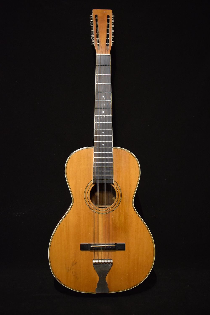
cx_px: 105
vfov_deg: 53.1
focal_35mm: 36
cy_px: 158
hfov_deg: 36.9
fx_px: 315
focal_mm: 24
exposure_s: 1/30
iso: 2500
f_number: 4
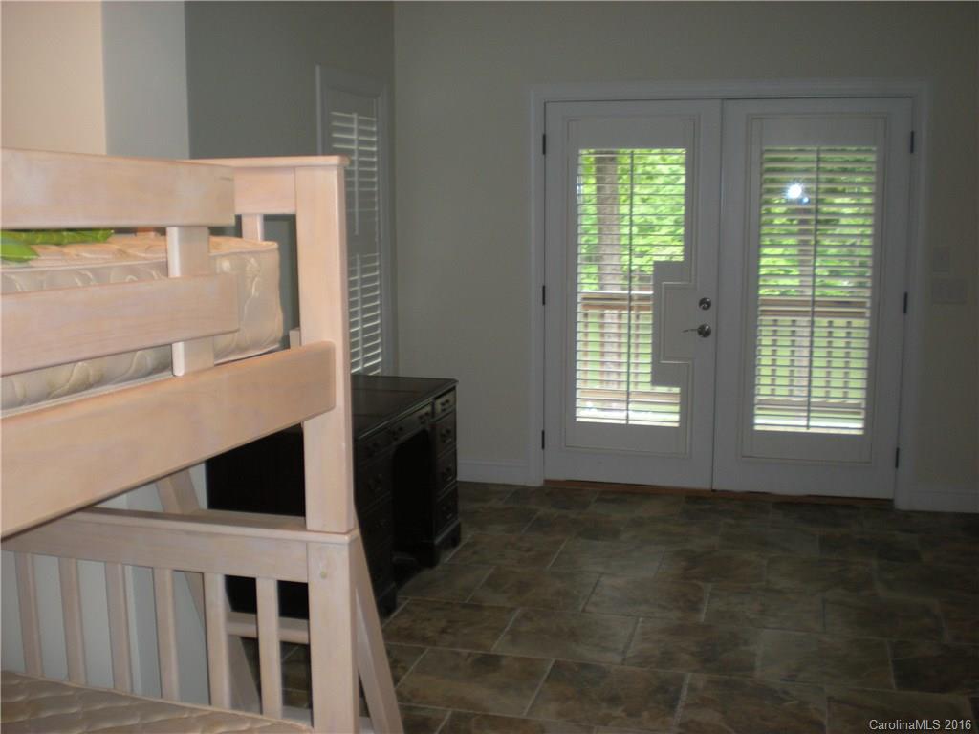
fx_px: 1075
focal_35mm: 38
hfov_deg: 49.0
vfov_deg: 37.7
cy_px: 367
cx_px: 490
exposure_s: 1/30
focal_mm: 6.3
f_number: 3.1
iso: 104
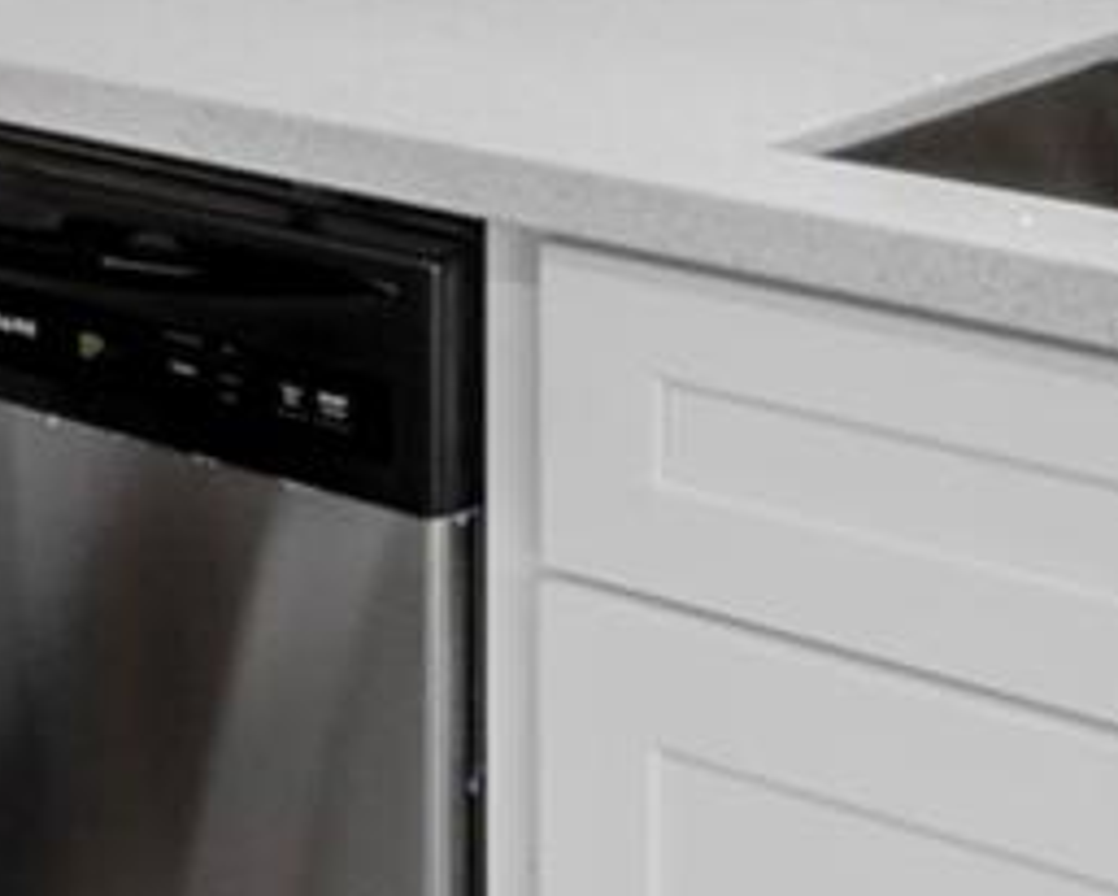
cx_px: -209
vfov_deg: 12.6
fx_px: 3709
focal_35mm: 112
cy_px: -715
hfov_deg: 16.5
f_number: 9
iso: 250
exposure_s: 1.6
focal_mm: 15
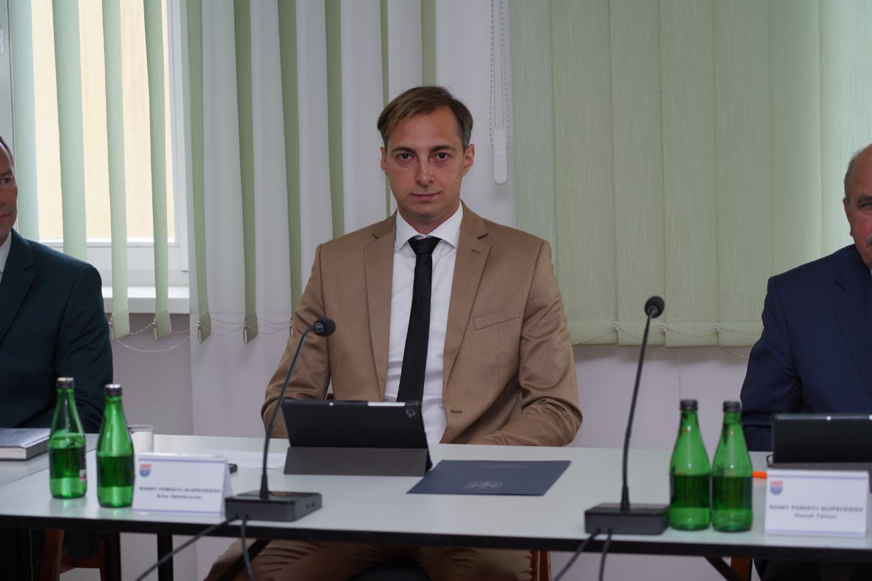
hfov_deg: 19.5
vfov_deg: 13.0
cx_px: 436
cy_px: 290
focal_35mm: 105
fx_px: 2543
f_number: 4
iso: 200
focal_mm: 105
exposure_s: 1/100
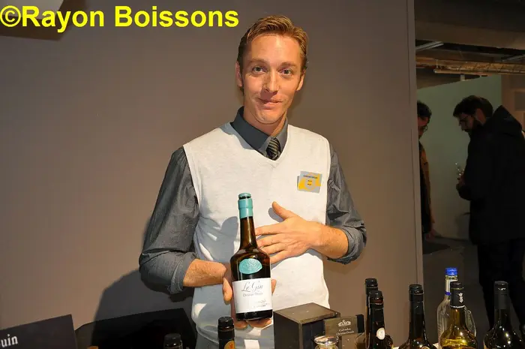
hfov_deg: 53.2
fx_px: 524
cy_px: 174
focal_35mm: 36
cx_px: 262
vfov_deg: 36.8
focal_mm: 24
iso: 800
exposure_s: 1/60
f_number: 3.8
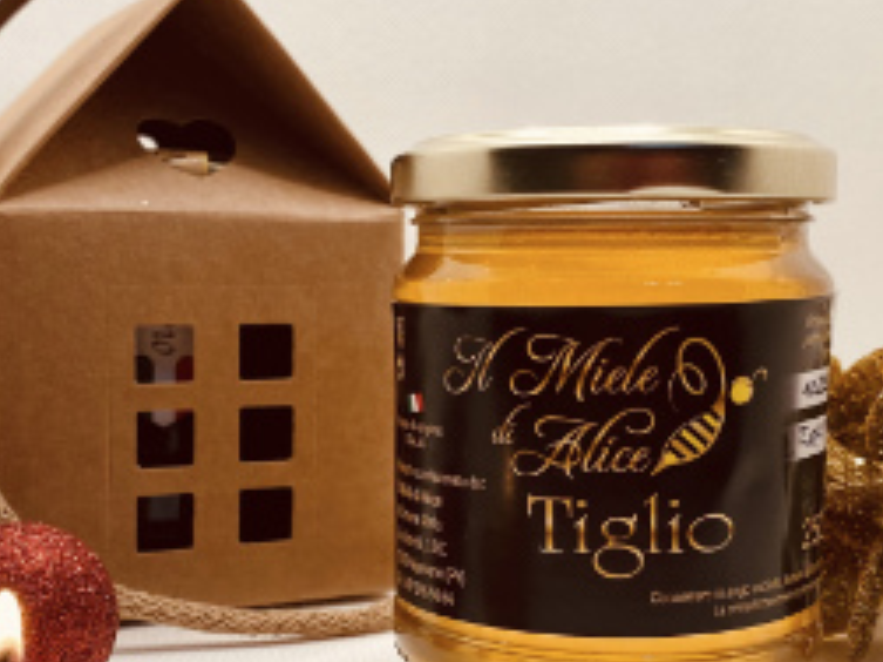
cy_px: 393
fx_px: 1402
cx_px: 436
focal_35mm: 55
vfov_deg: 26.5
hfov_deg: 35.0
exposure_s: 1/111
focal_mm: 4.2
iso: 32
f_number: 1.8
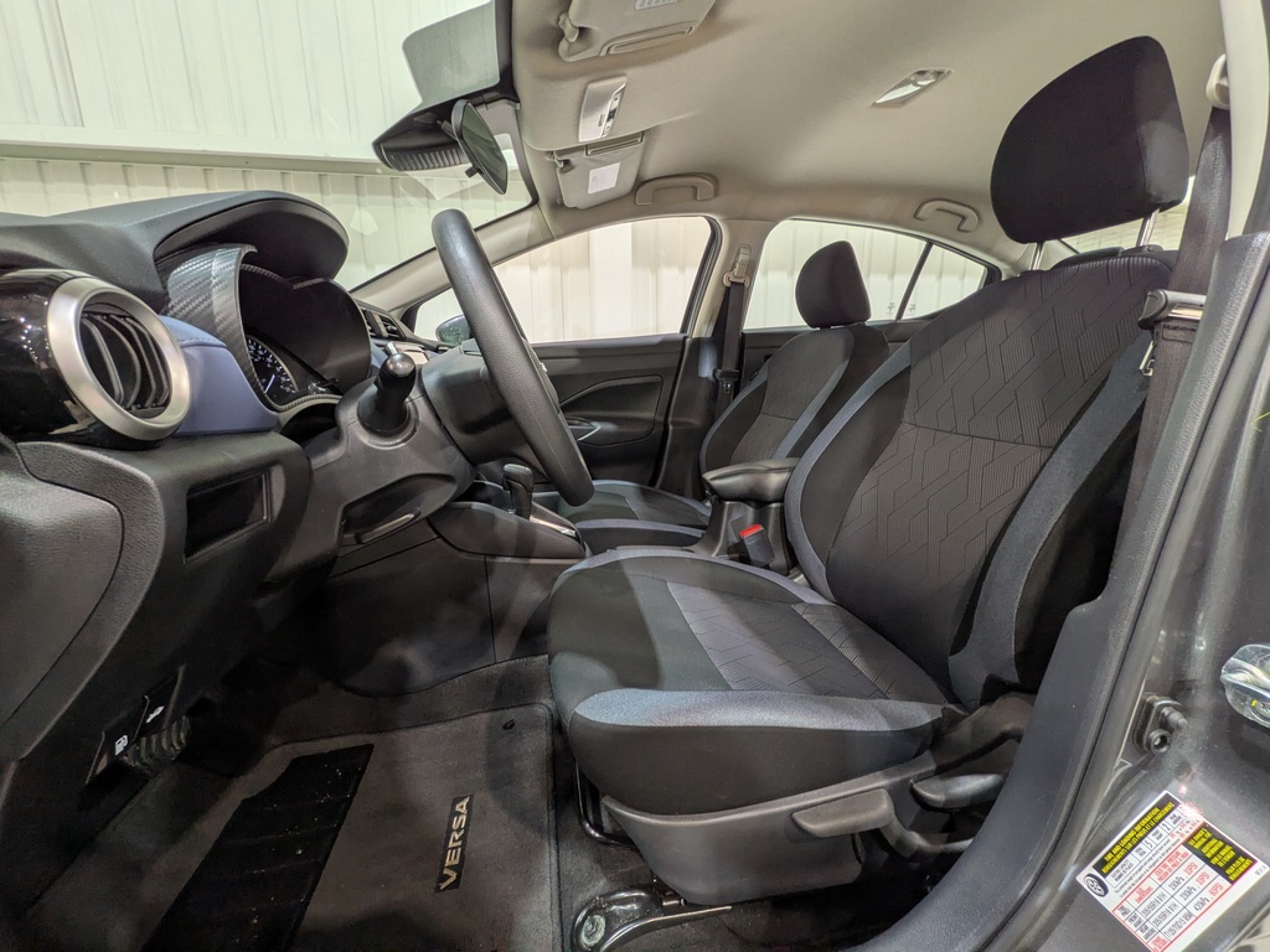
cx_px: 635
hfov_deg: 102.1
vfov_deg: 85.7
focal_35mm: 14
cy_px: 476
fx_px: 514
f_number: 2.2
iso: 66
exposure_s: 1/33.3
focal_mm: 1.83
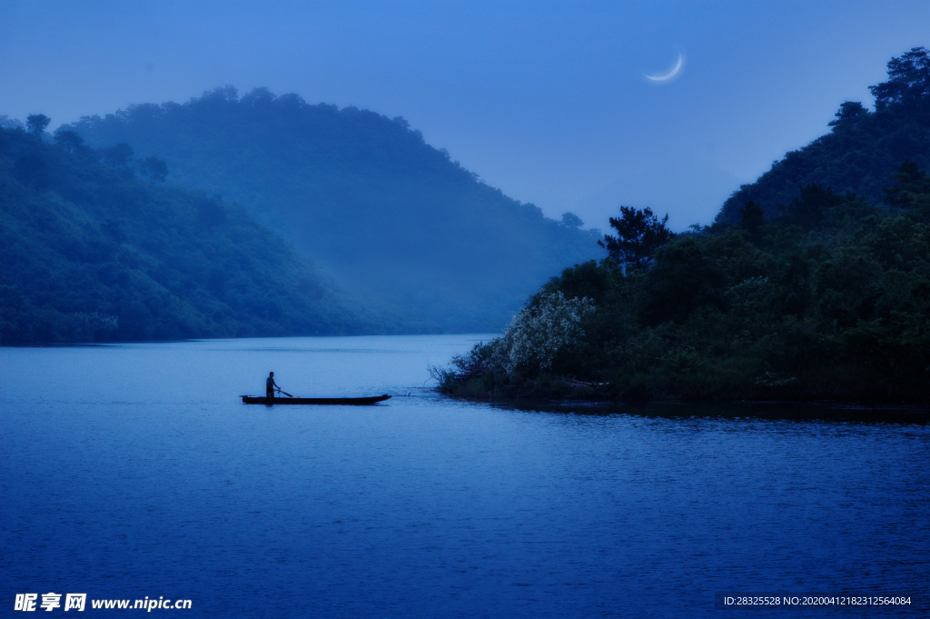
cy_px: 310
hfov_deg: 18.2
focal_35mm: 112
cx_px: 465
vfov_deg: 12.2
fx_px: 2904
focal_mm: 75
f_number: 8
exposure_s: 1/80
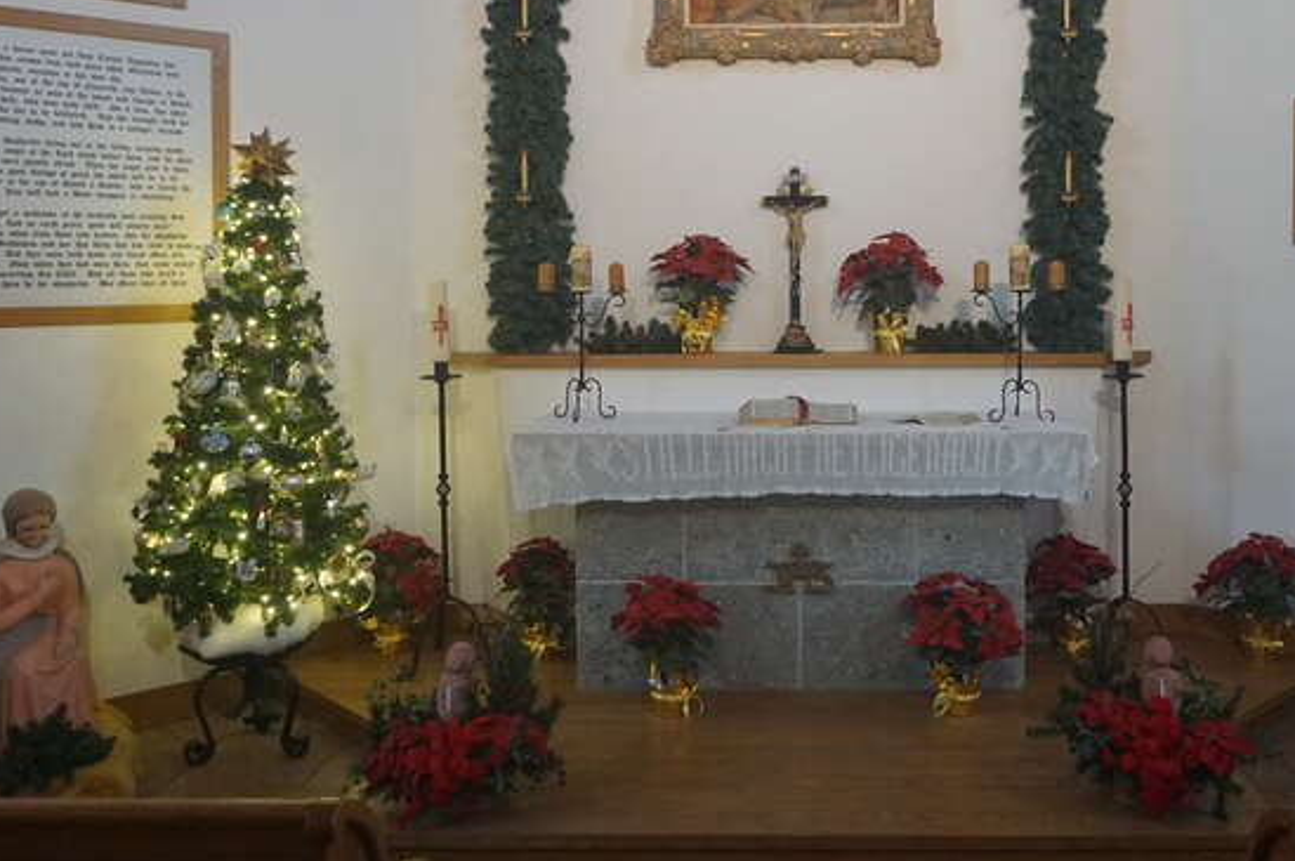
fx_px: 1258
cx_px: 793
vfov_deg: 37.4
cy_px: 289
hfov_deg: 54.0
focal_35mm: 35
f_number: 3.5
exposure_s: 1/160
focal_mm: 16
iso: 1600
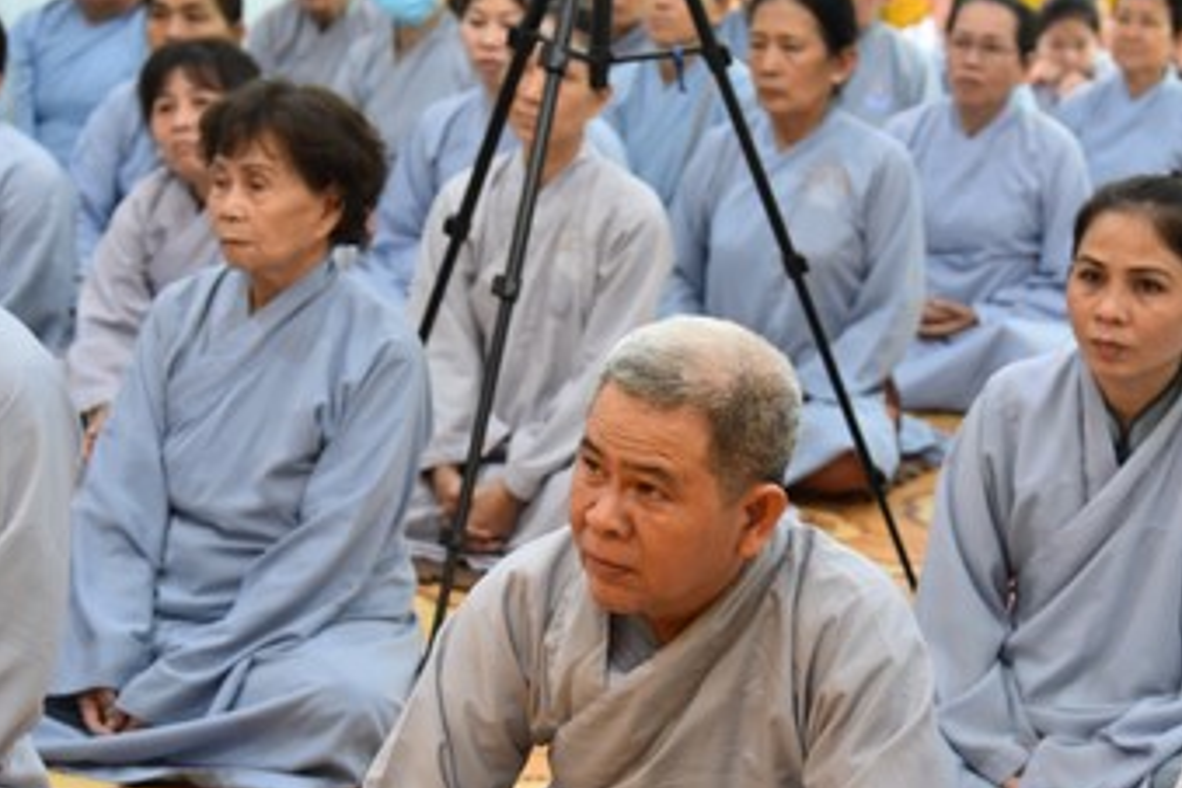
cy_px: 338
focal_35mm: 96
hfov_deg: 21.2
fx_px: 3152
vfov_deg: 14.2
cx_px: 757
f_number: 4
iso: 500
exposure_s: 1/60
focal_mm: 50
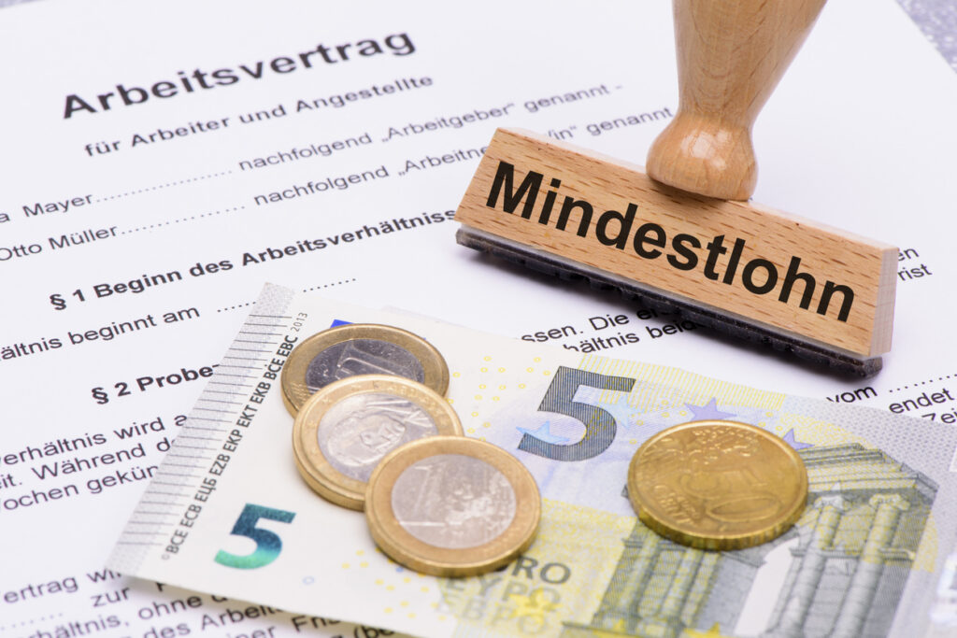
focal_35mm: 105
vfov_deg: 13.0
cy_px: 319
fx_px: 2791
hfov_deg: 19.5
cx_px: 478
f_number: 20
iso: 64
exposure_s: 1/80
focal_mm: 105
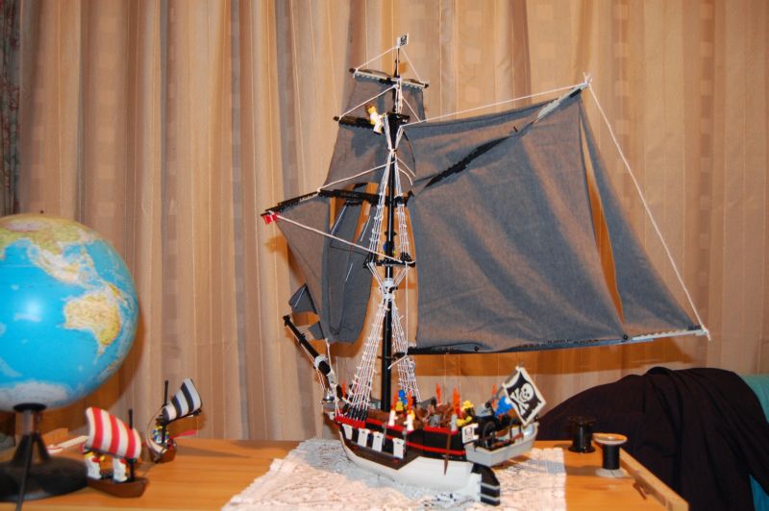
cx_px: 384
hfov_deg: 62.0
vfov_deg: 43.5
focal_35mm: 30
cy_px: 256
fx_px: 640
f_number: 3.8
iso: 800
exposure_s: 1/10
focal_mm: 20
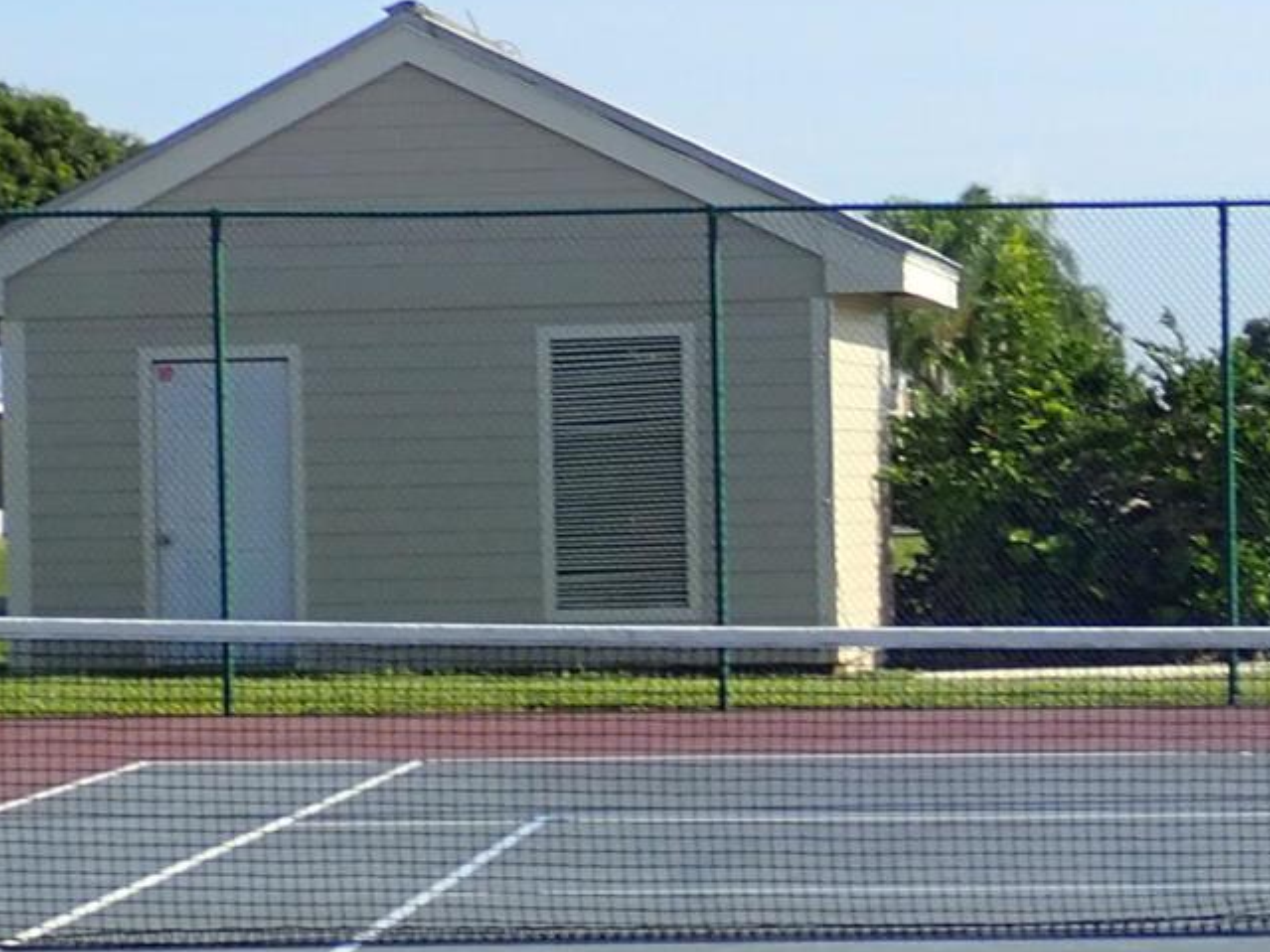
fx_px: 5759
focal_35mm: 157
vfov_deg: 9.4
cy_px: 769
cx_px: 1189
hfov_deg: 12.5
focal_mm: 8.99
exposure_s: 1/100
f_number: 13
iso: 160
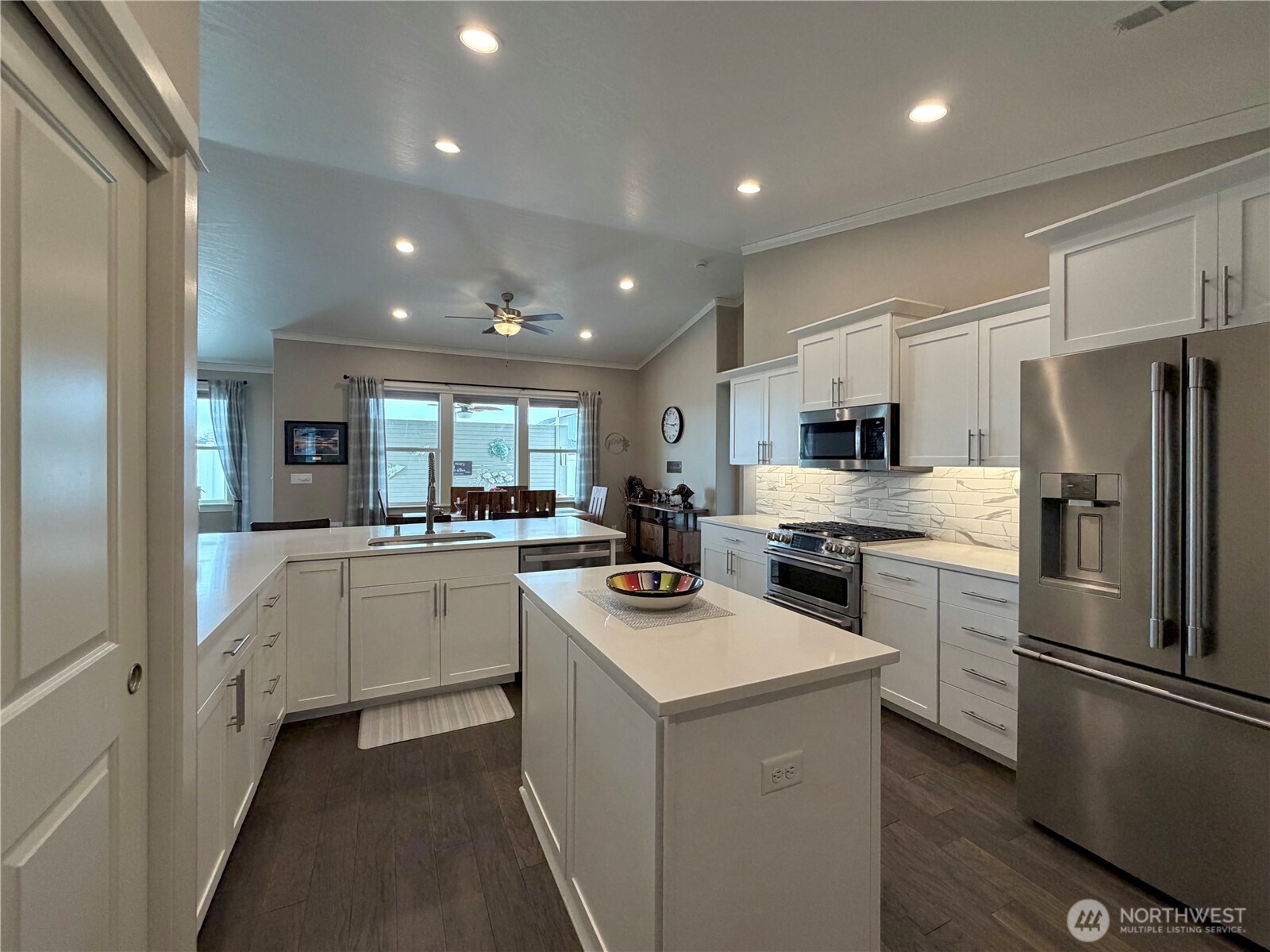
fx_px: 513
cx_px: 635
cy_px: 476
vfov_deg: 85.6
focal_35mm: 14
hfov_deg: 102.1
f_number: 2.2
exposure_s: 1/120
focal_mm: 2.22
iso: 250
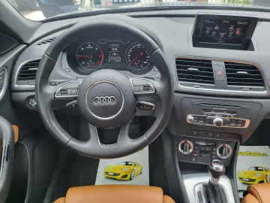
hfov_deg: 71.6
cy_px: 102
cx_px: 135
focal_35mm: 24
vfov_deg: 56.8
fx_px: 187
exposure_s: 1/100
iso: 200
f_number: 1.8
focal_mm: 5
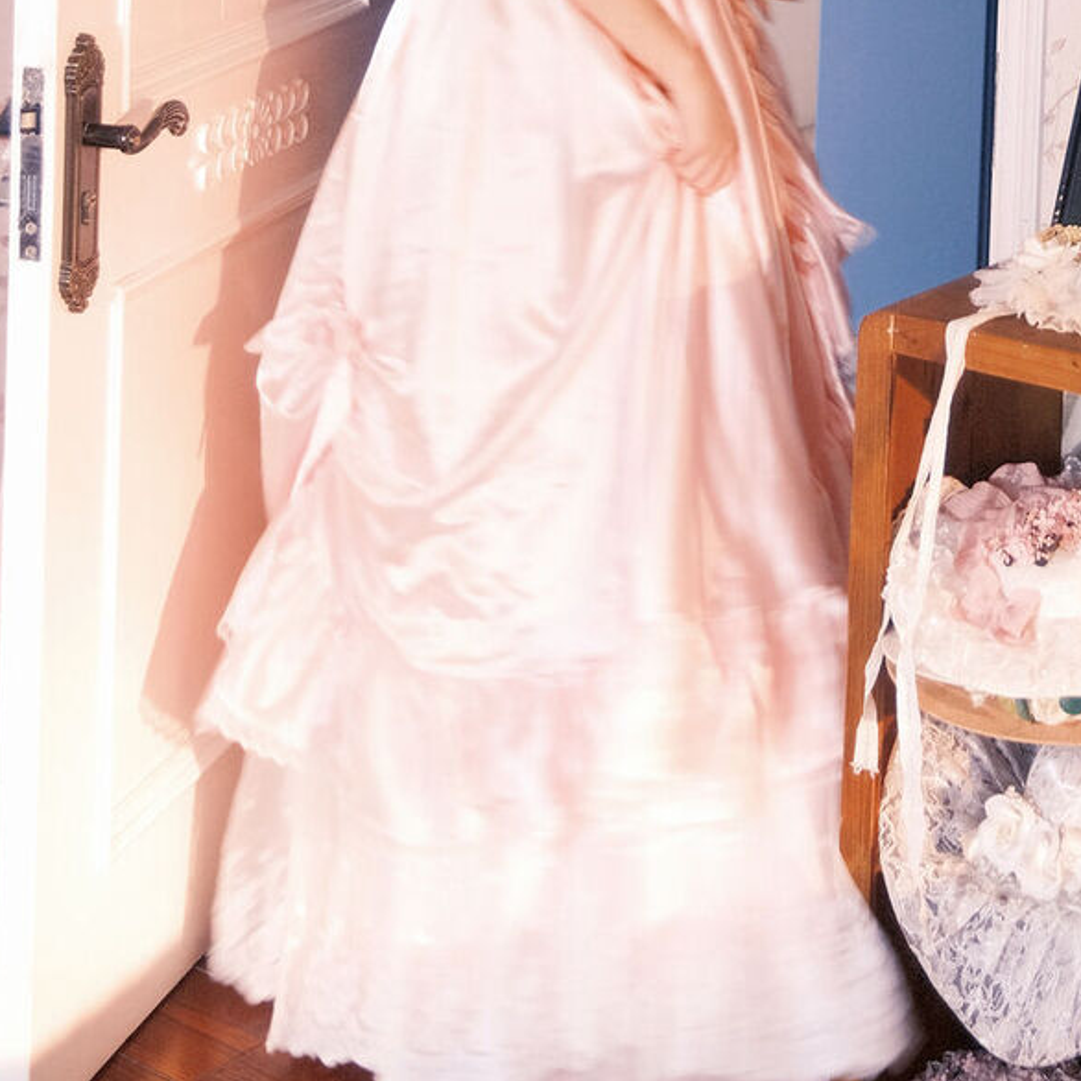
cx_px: 799
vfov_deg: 19.8
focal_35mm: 80
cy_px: -357
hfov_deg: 21.5
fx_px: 2826
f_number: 2.8
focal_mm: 23.4
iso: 250
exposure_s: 1/30
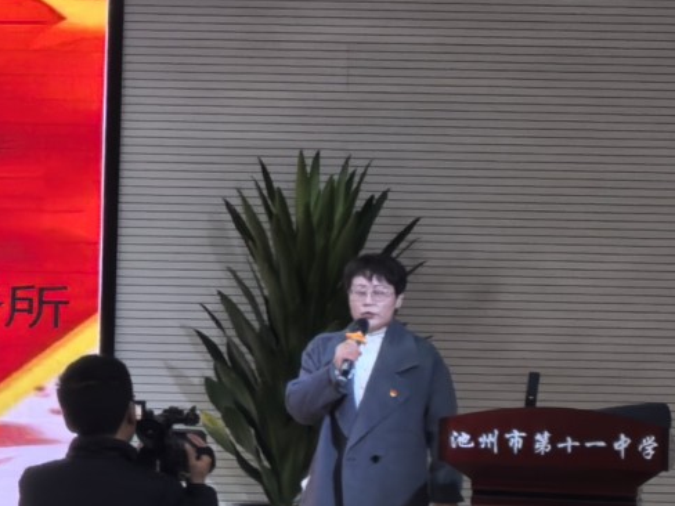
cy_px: 144
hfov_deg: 6.6
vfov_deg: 5.2
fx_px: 5557
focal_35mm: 285
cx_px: -849
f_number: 2
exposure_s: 1/120
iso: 100
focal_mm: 5.75
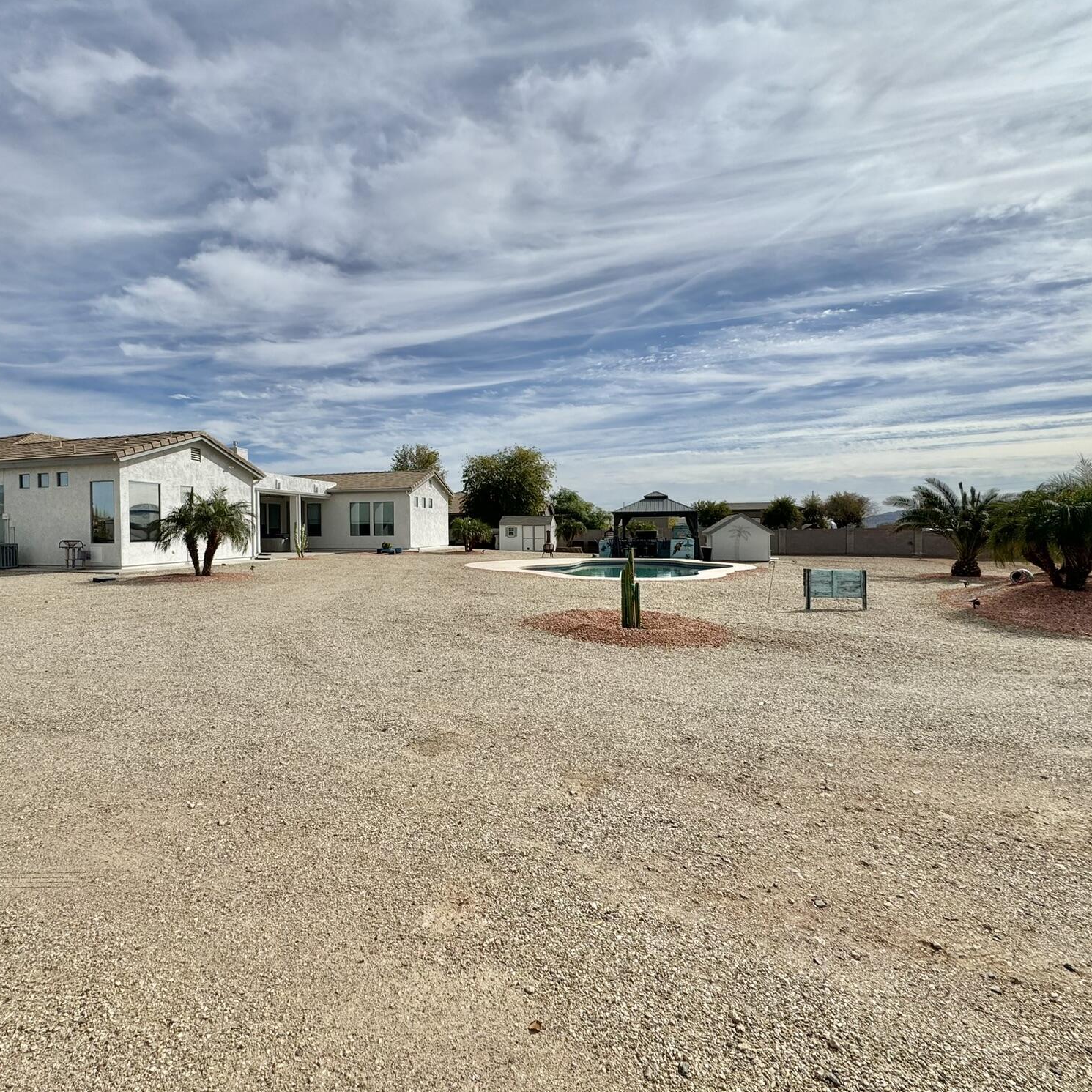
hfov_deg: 83.4
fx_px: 607
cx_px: 464
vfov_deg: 84.0
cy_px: 537
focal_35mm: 17
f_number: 2.2
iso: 40
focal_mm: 2.22
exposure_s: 1/4630
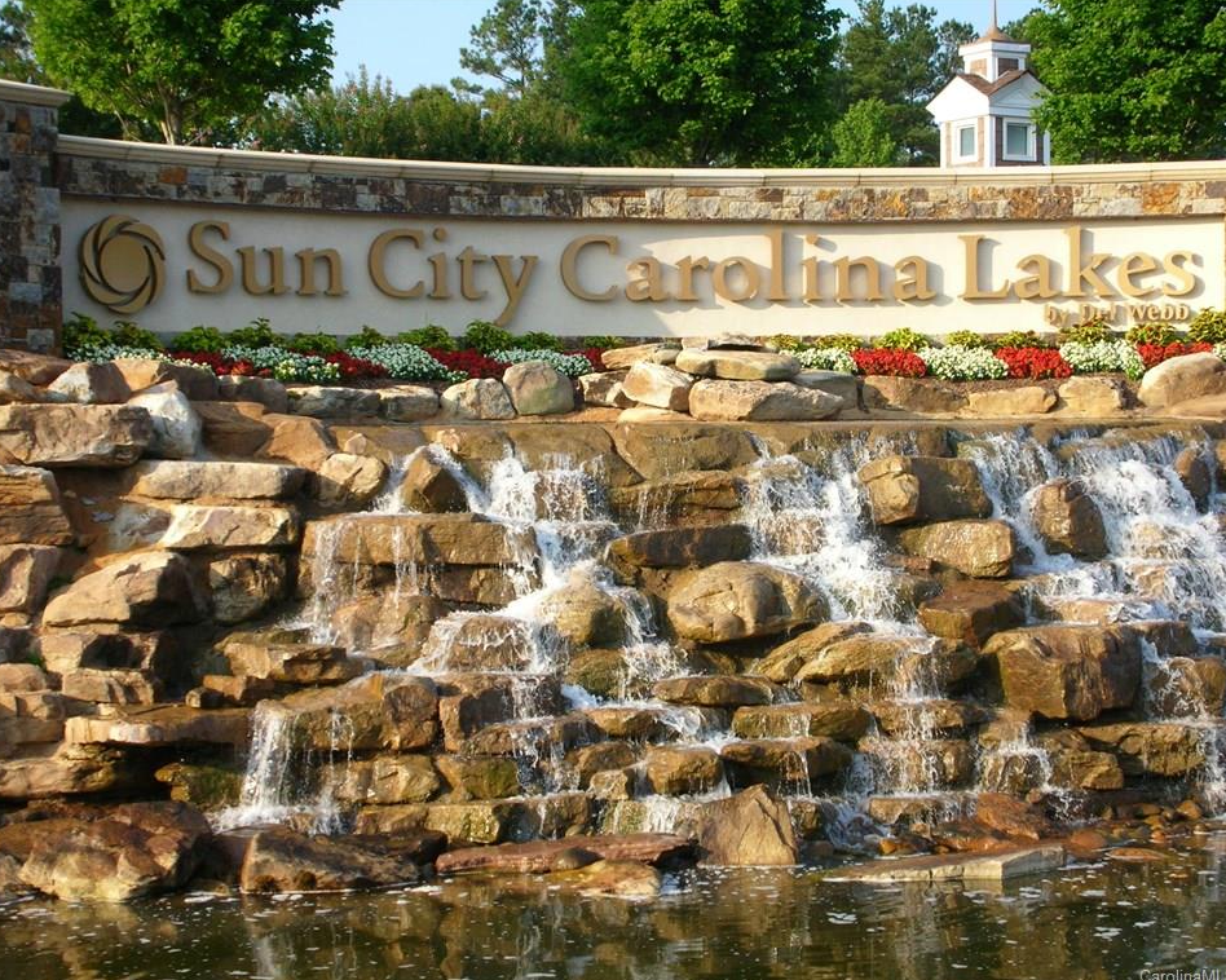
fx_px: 2793
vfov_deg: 19.9
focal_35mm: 77
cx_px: 626
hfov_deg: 24.8
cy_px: 493
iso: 50
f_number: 4.4
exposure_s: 1/210
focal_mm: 12.2
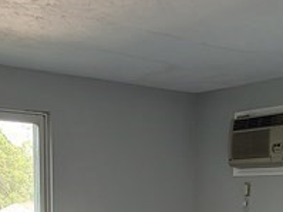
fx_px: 547
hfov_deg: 29.0
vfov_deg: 19.8
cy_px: 292
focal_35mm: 67
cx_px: 154
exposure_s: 1/59
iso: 160
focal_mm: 2.2
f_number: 2.2
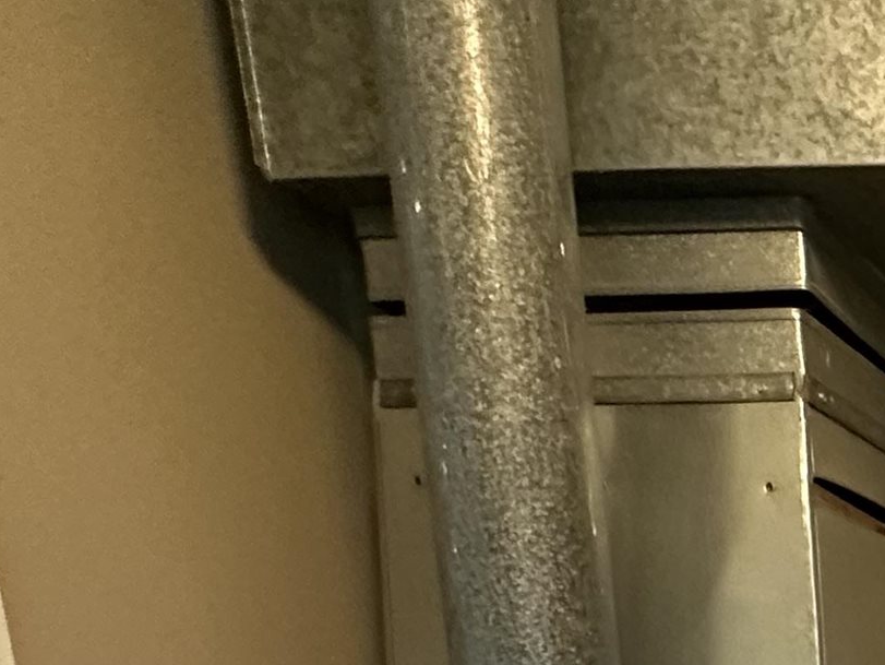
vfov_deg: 22.0
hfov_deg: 25.1
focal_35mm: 53
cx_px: 1403
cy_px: 1041
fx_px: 1356
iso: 400
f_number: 2.2
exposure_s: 1/60
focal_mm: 2.22
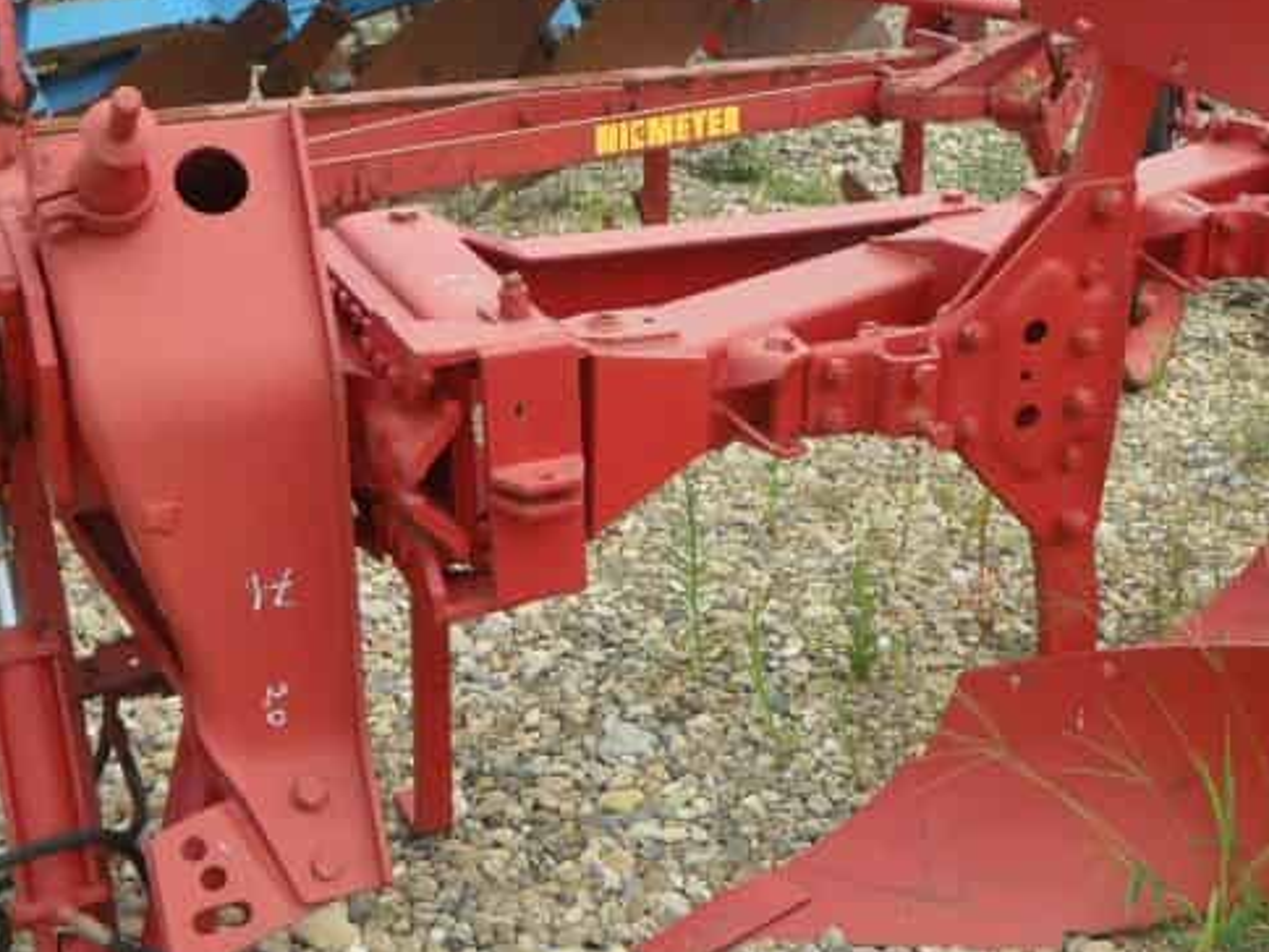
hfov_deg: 33.2
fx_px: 2090
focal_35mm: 57
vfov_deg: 25.6
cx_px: 937
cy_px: 358
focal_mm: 4.9
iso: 80
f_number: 3.5
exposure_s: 1/500
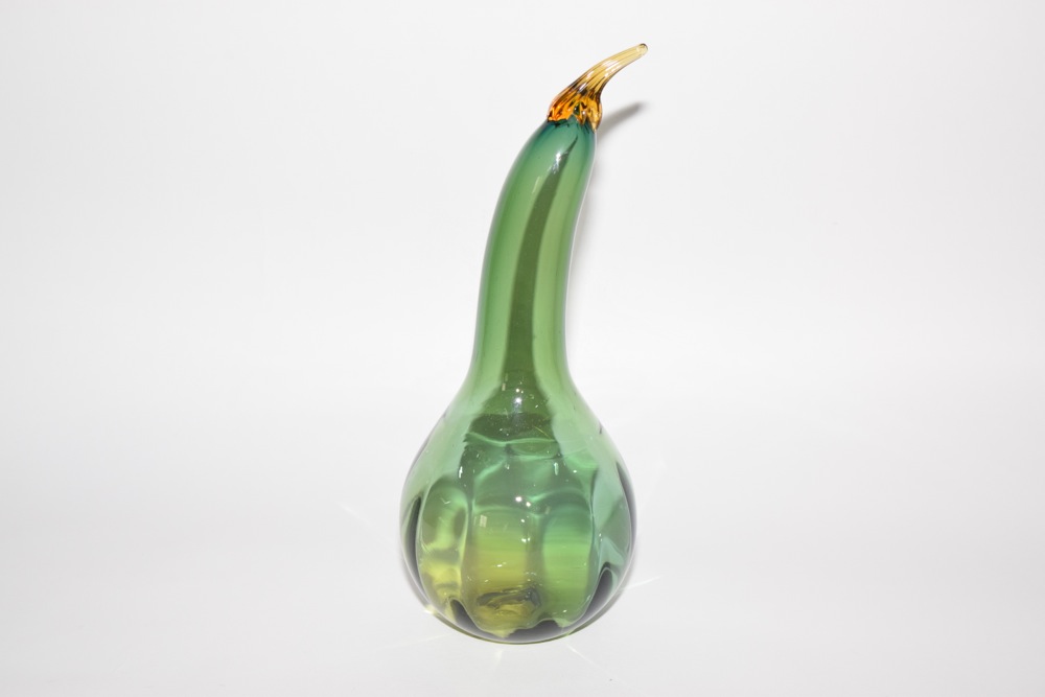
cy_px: 348
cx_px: 522
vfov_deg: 18.9
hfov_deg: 28.1
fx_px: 2090
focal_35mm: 72
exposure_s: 1/60
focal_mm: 48
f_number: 5.3
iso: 800
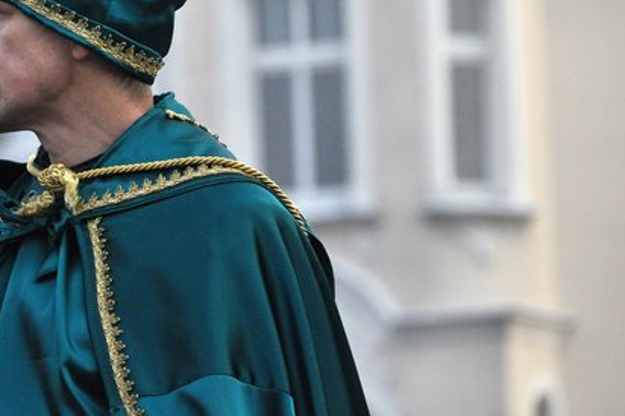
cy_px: 96
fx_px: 8205
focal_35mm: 473
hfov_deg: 4.4
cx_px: 171
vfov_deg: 2.9
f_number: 6.3
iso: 1000
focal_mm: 200
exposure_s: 1/2500
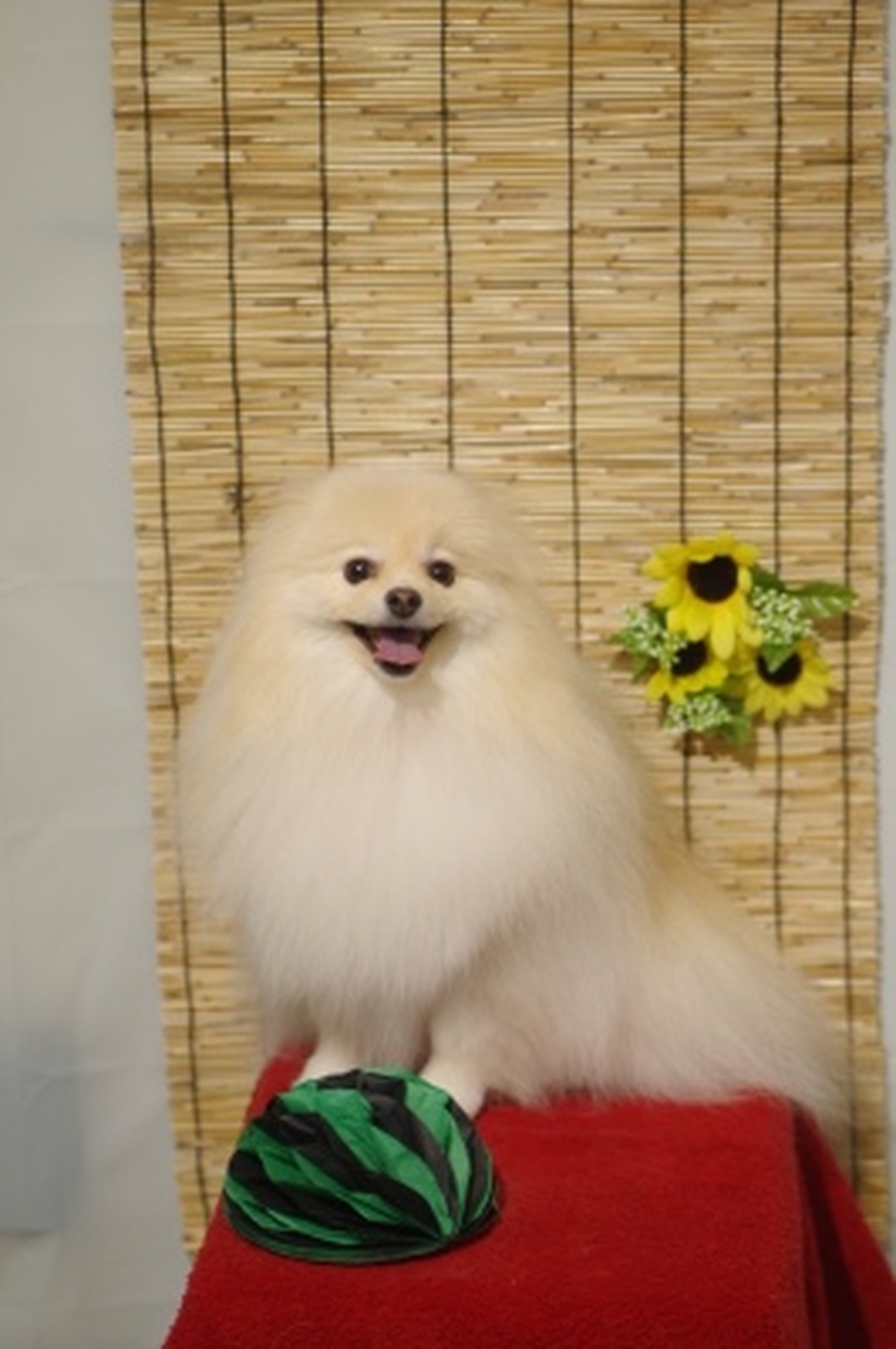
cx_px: 448
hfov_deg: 12.2
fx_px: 4188
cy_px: 674
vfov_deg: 18.3
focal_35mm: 112
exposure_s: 1/125
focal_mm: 75
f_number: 2.8
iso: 320
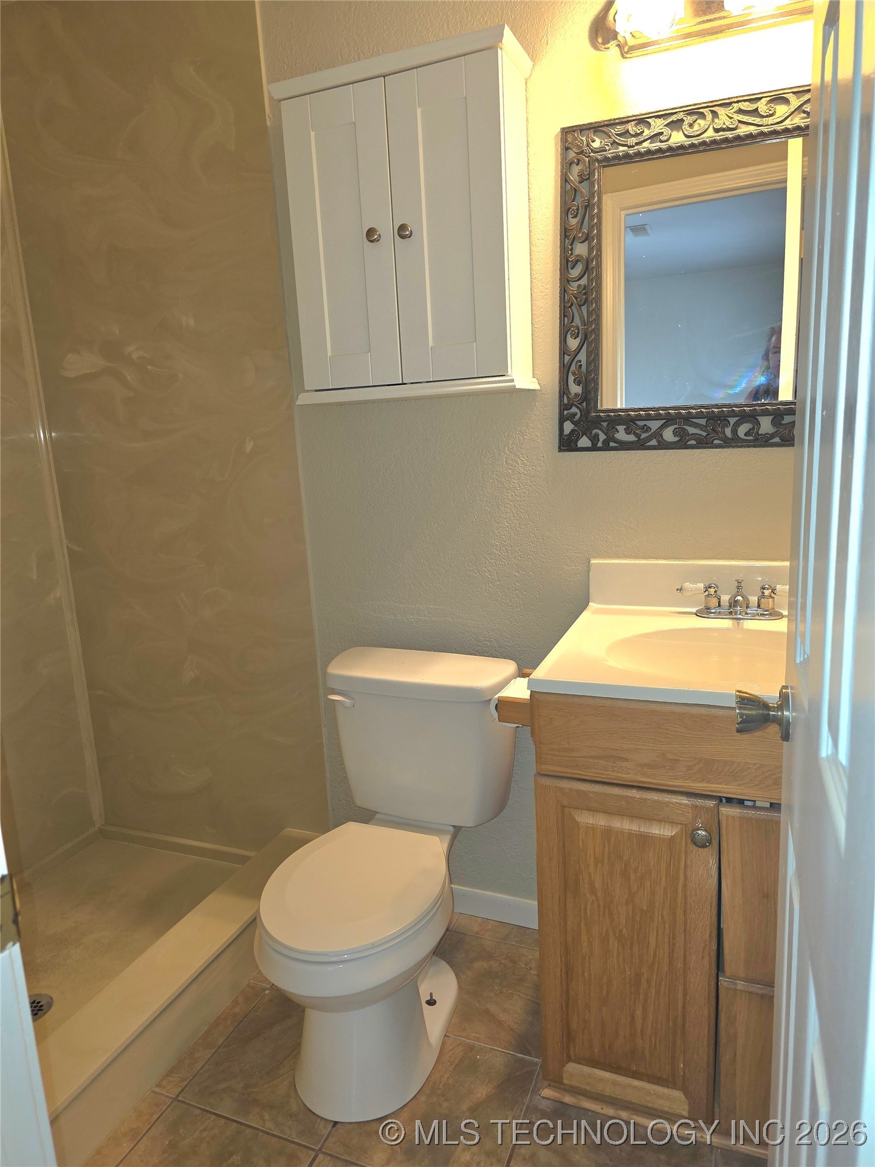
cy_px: 584
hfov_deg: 58.9
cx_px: 438
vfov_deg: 73.9
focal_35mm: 23
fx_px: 775
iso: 80
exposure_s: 1/60.2
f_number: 1.7
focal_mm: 6.3
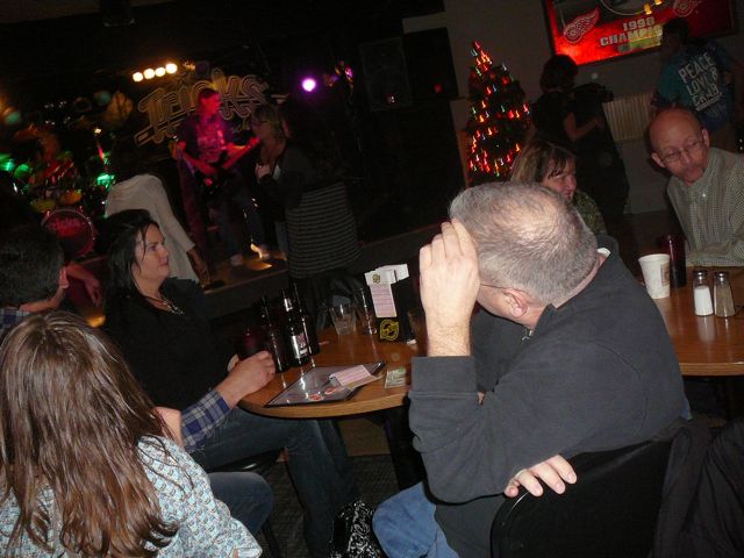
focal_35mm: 35
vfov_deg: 40.7
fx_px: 752
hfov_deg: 52.6
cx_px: 372
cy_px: 279
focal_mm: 5.2
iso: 200
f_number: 2.8
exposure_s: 1/8
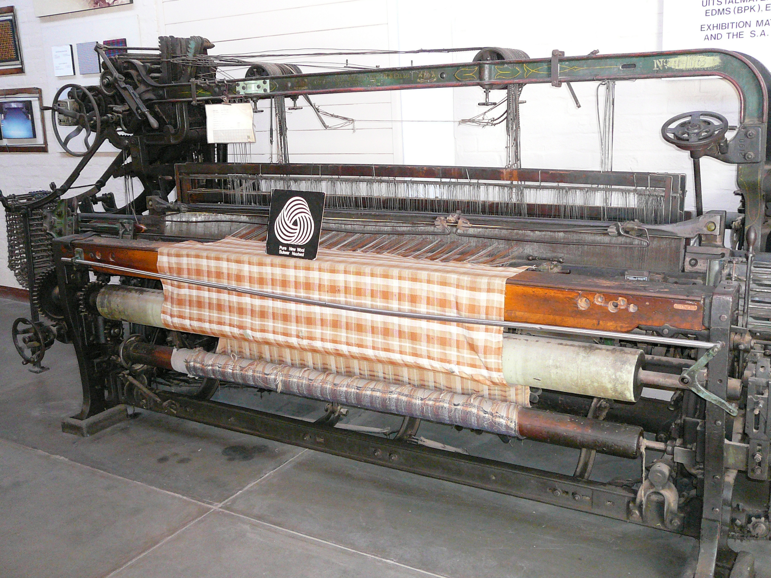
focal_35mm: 35
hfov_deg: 52.6
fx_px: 780
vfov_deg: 40.7
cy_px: 289
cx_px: 386
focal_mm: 5.2
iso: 320
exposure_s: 1/30
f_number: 2.8
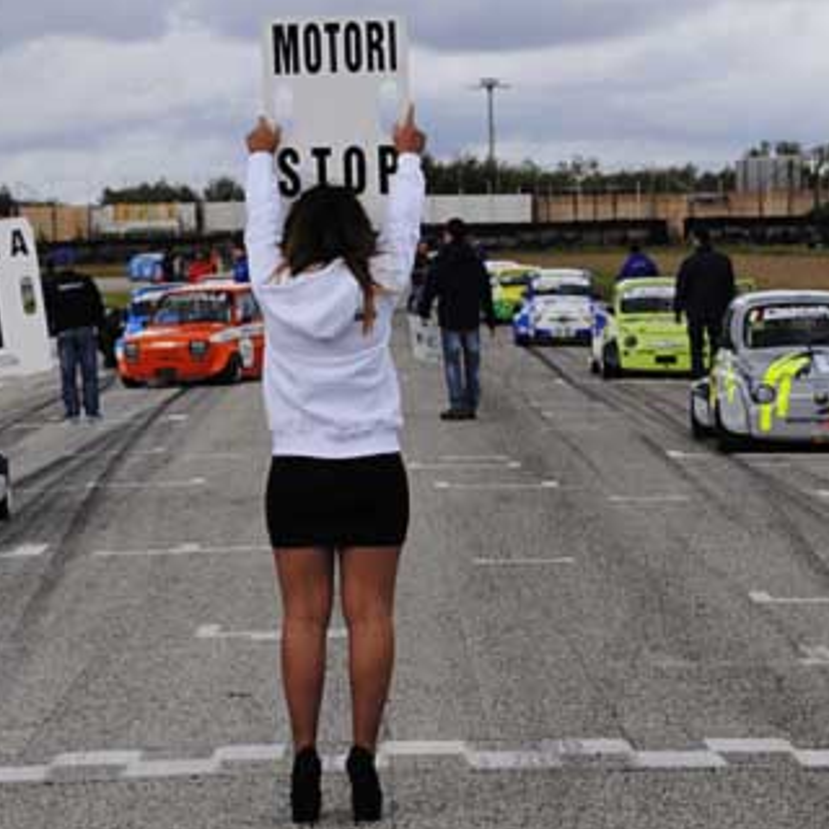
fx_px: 2411
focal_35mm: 89
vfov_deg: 19.5
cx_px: 321
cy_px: 414
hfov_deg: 19.5
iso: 100
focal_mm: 46
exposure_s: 1/200
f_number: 7.1
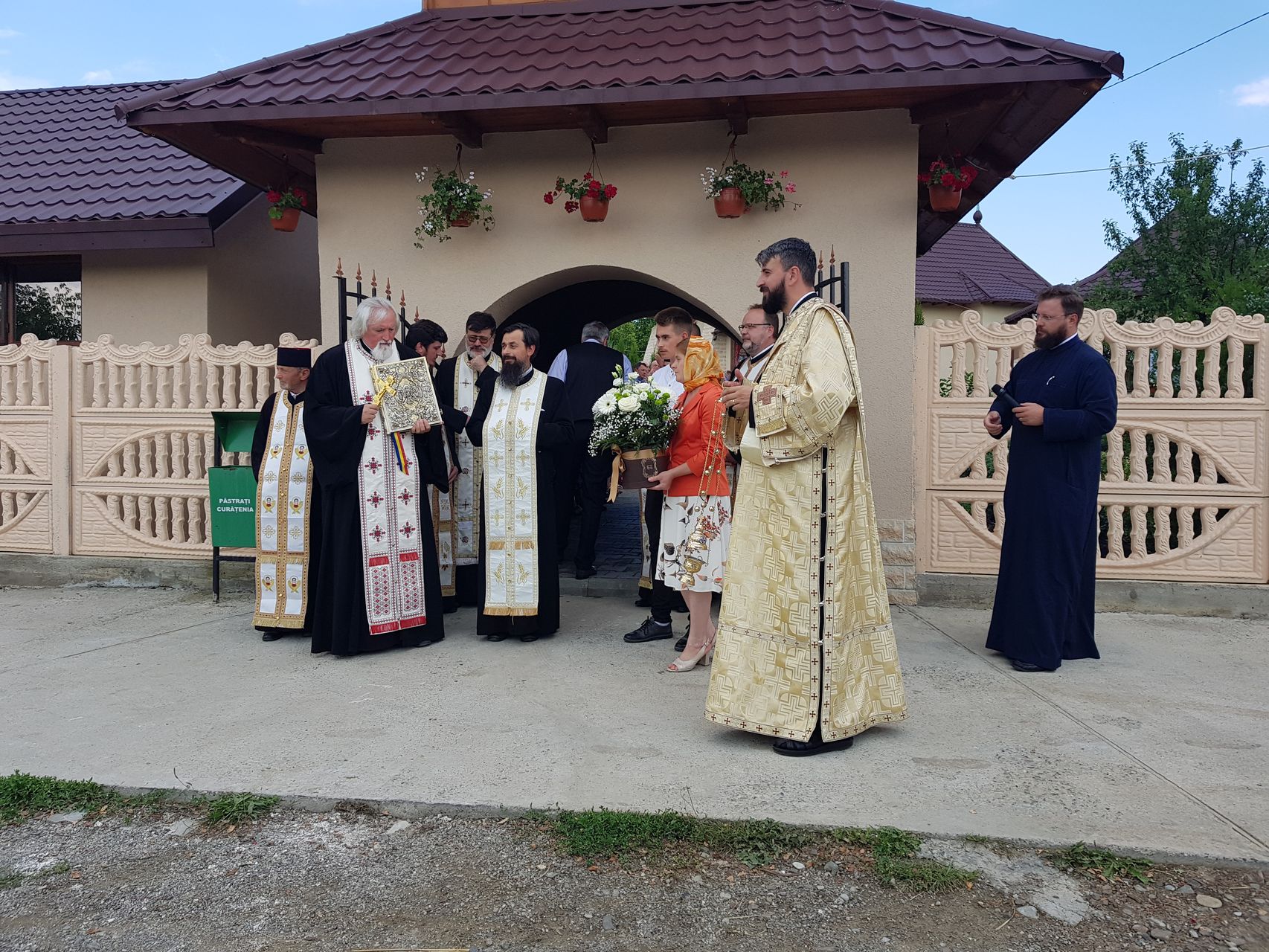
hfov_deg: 67.3
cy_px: 476
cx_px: 634
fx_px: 953
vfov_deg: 53.1
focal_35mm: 26
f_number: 1.7
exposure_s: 1/610
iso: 40
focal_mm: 4.2
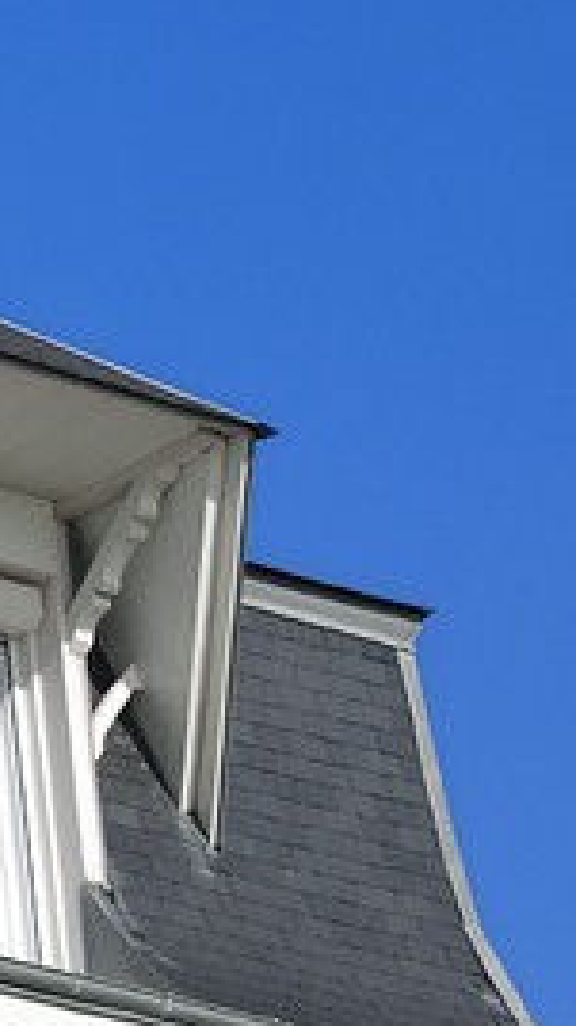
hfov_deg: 4.6
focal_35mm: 237
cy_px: 1411
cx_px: -1804
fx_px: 6445
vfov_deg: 8.9
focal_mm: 38
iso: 200
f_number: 9
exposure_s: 1/640
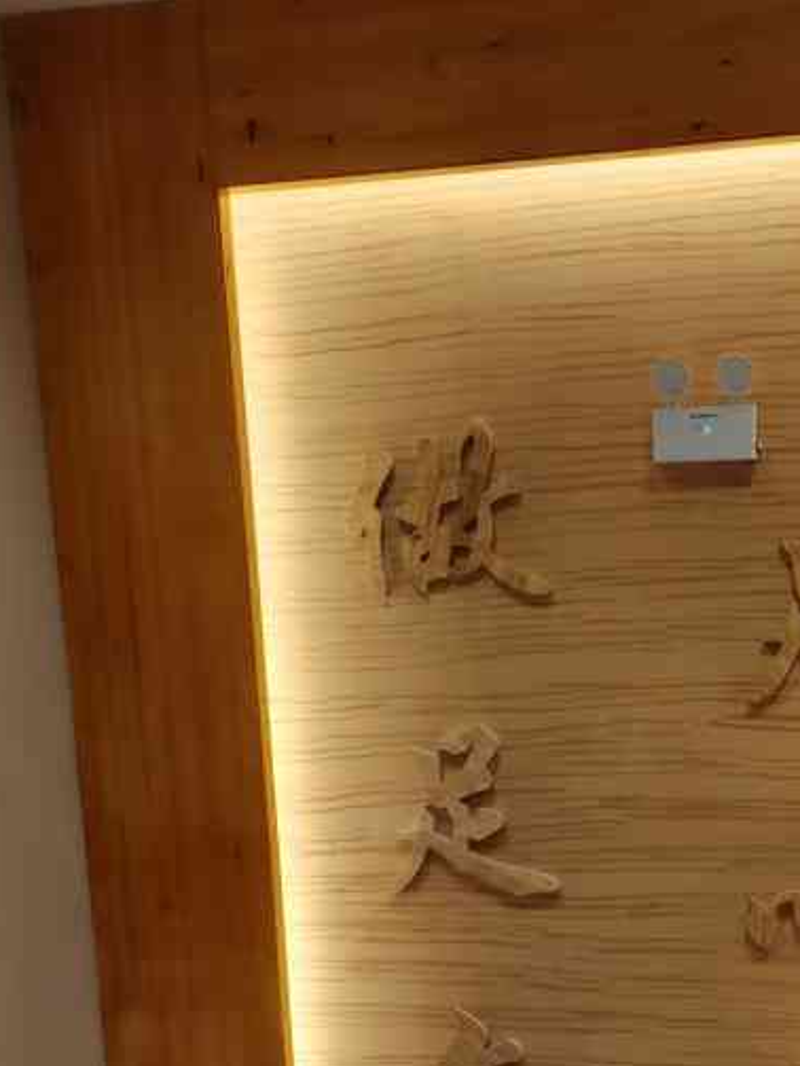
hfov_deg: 28.5
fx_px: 1541
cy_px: 949
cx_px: 646
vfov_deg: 36.0
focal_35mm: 50
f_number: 1.8
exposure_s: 1/50
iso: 125
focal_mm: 5.58
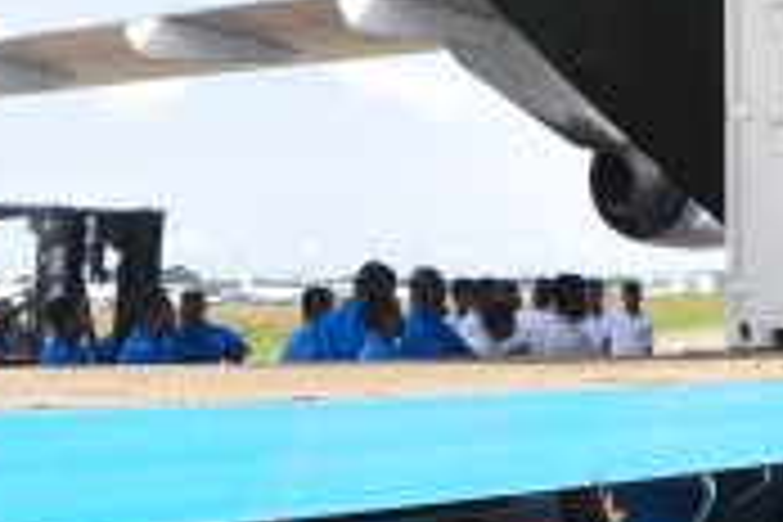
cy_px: -63
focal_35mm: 93
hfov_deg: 20.9
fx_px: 2023
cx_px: 850
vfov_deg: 14.3
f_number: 11
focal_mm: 18
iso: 400
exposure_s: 1/160
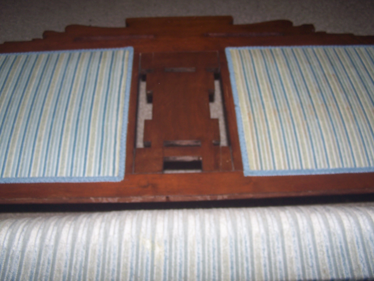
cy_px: 140
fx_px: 411
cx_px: 187
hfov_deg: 49.0
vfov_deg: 37.7
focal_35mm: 38
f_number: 2.8
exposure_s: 1/60
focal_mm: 6.3
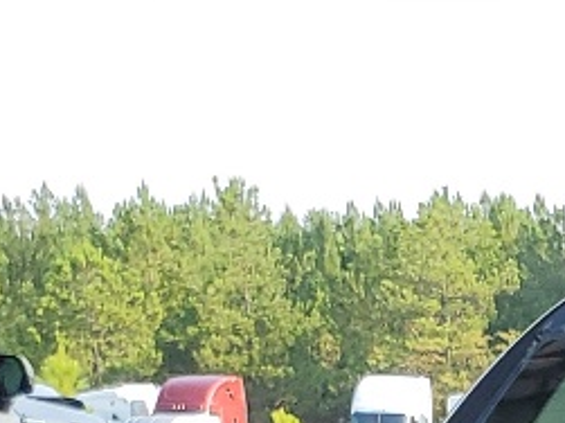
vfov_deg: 7.9
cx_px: 1216
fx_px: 2708
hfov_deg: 10.7
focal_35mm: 166
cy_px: 1202
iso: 50
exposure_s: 1/769
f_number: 1.5
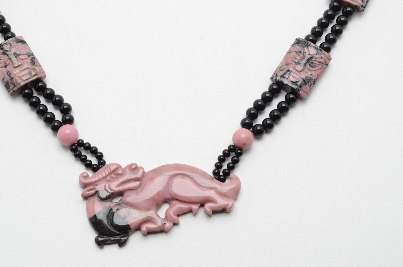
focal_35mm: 77
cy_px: 95
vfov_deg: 17.6
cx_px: 153
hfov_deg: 26.3
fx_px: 860
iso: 200
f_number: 14
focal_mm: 38
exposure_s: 1/125
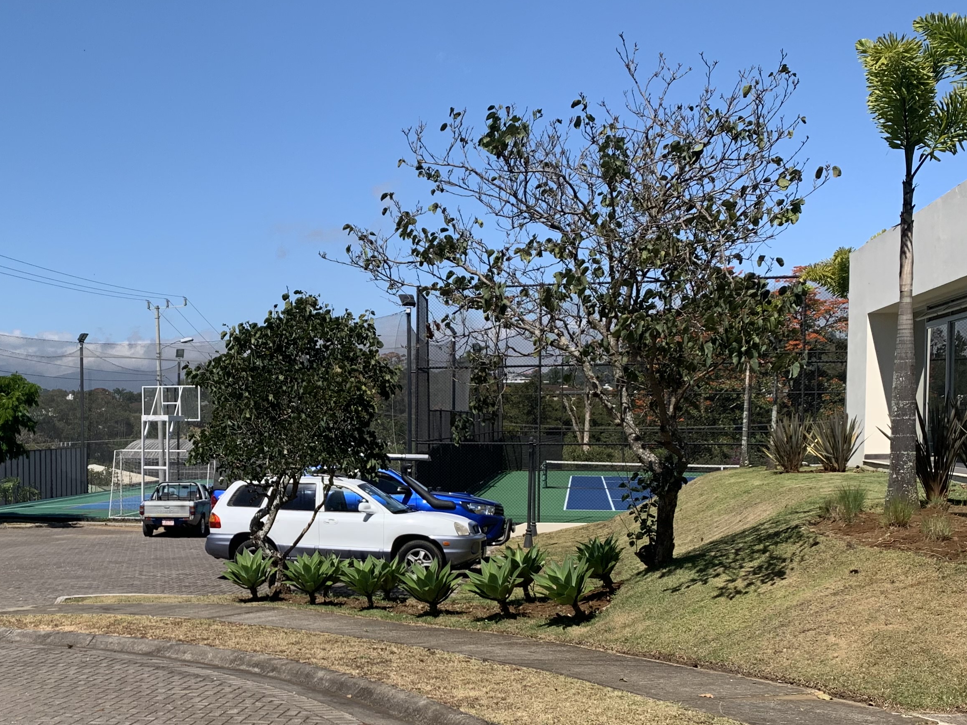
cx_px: 234
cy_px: 504
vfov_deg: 31.8
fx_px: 1257
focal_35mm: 45
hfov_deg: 40.8
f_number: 1.8
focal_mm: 4.25
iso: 25
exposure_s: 1/2364
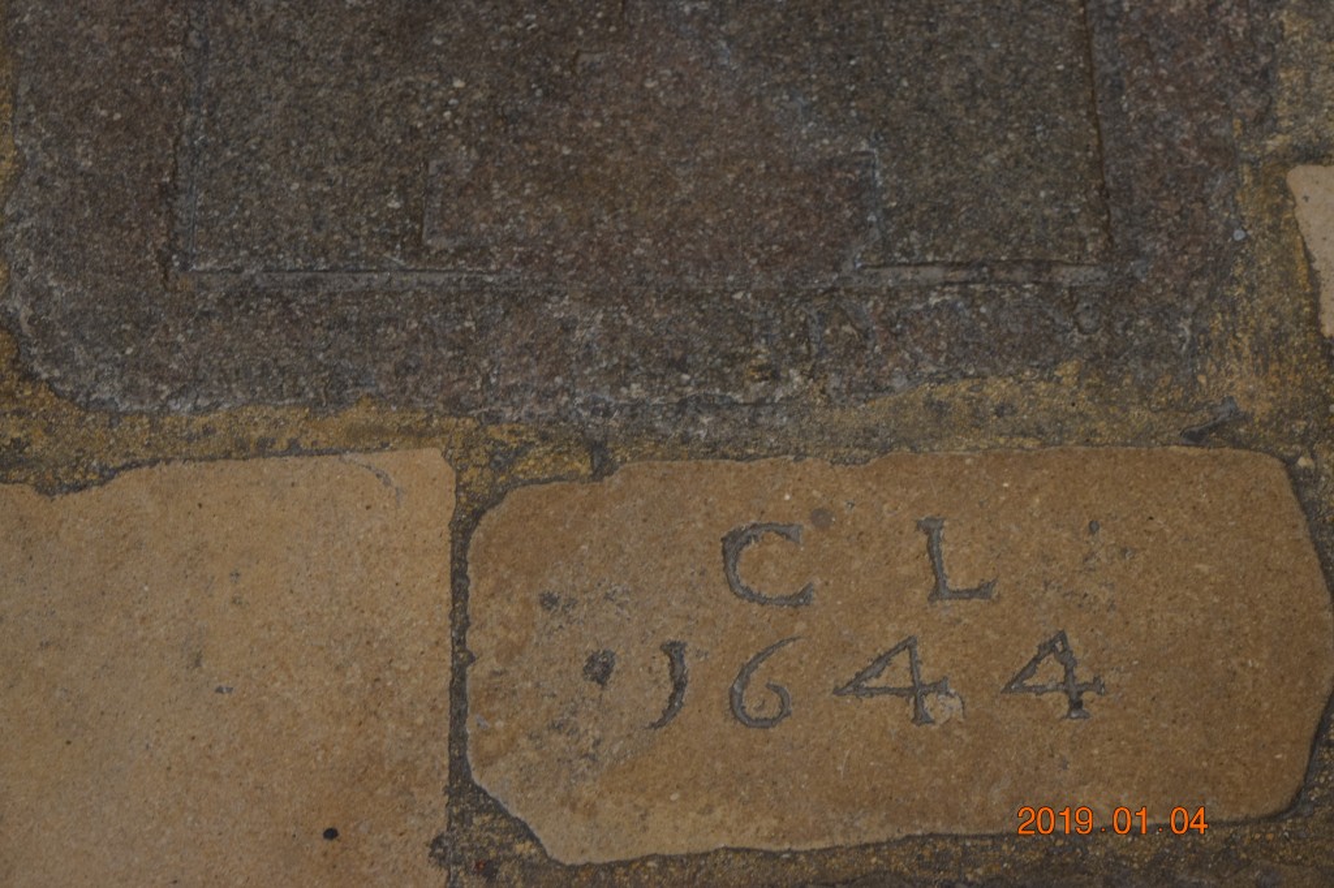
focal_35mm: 82
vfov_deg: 16.5
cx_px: 667
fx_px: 3056
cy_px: 444
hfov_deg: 24.6
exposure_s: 1/30
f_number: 5.6
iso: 640
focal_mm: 55
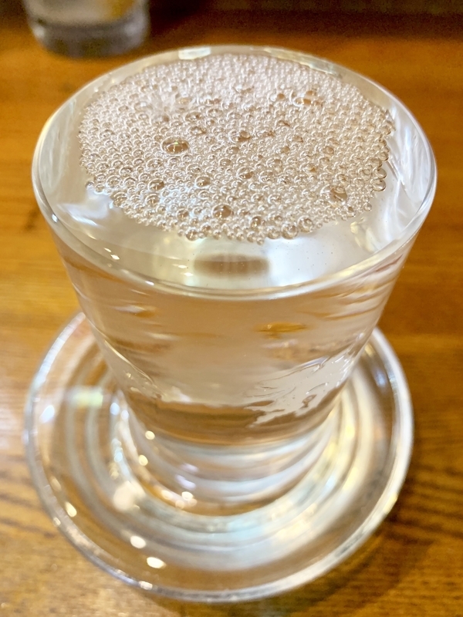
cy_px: 308
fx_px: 464
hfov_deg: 53.1
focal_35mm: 26
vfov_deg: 67.3
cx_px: 232
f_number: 1.8
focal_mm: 4.25
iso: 320
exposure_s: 1/50
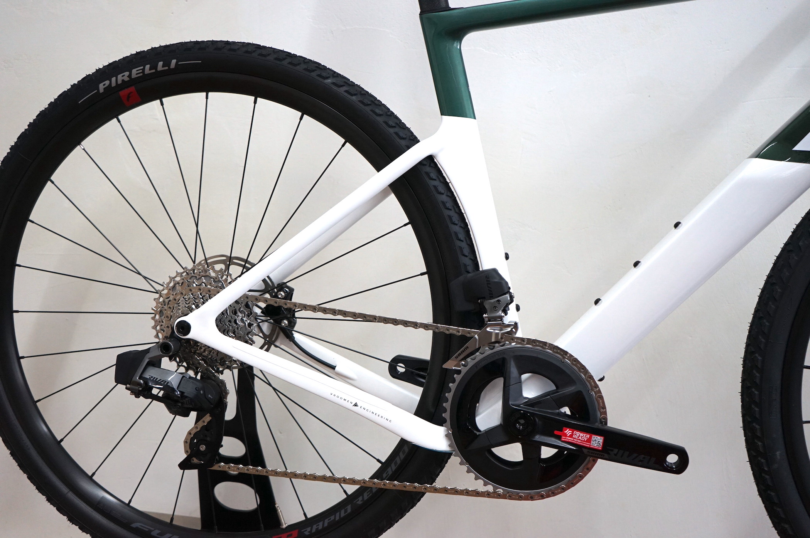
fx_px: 809
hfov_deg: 53.2
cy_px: 269
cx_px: 405
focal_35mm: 36
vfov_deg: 36.8
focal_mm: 36
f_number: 4
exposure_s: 1/160
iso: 1250
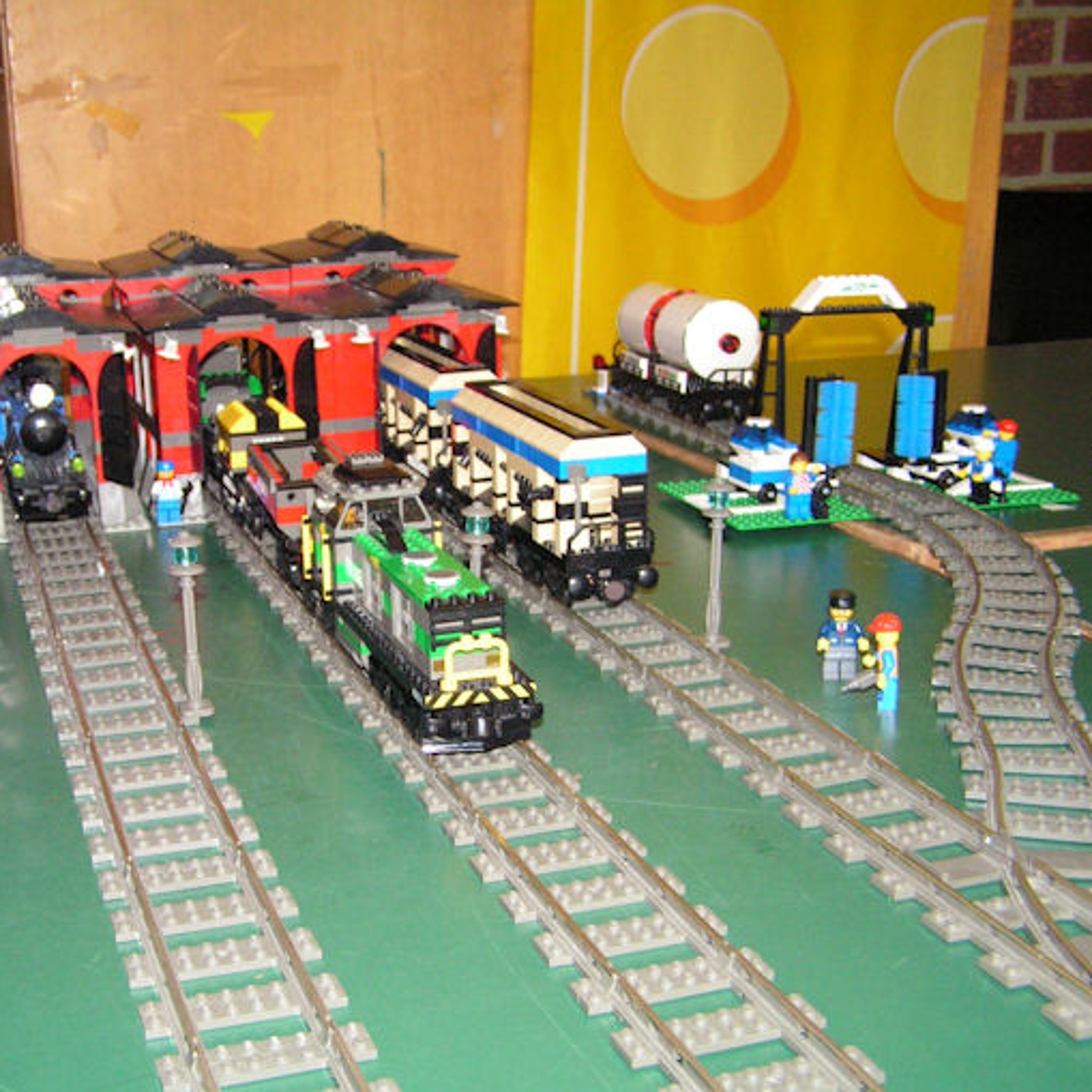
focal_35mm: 45
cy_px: 546
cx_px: 397
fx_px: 1606
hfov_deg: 37.3
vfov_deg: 37.6
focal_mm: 6.3
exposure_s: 1/40
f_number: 2.8
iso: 200
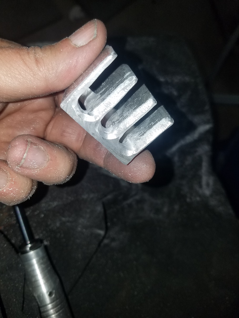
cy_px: 159
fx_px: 239
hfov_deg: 53.1
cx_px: 120
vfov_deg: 67.3
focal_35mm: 26
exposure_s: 1/255
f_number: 1.7
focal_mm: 4.2
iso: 50
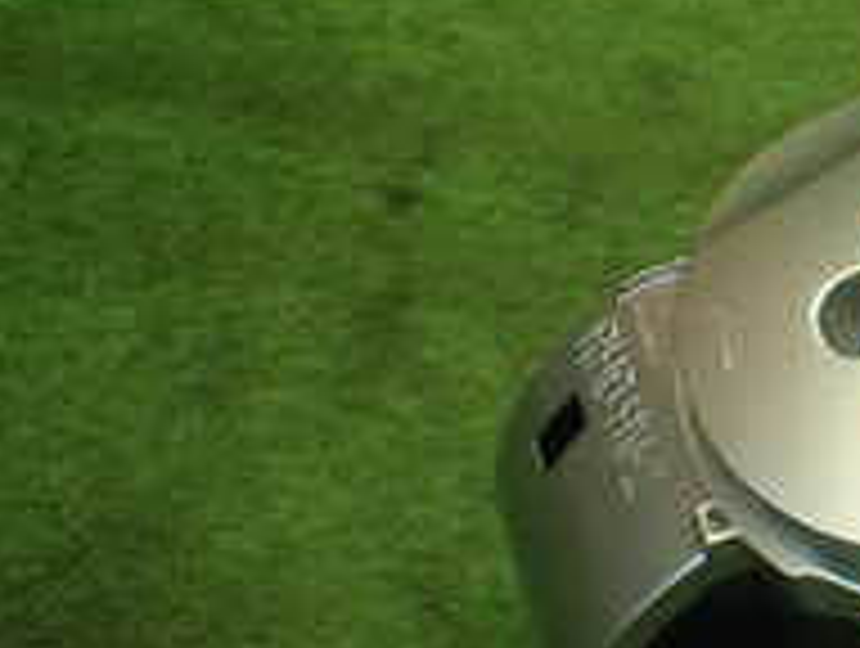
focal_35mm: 94
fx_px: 2340
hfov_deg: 18.9
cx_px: 1198
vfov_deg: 15.8
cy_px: 302
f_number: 2.3
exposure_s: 1/125
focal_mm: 5.4
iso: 400
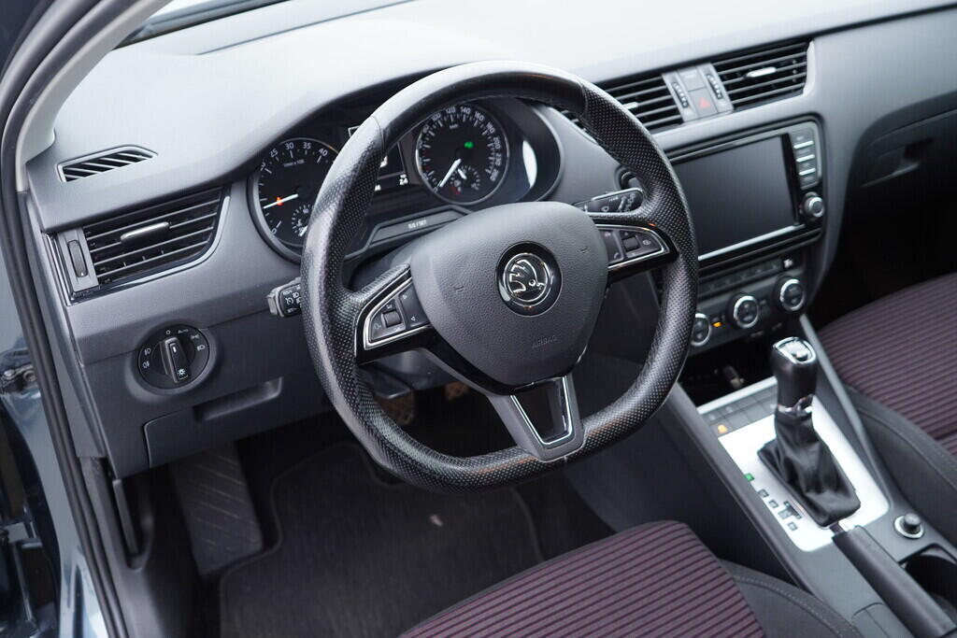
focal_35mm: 36
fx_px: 957
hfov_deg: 53.1
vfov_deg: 36.9
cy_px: 319
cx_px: 478
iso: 400
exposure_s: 1/40
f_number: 2.8
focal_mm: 24
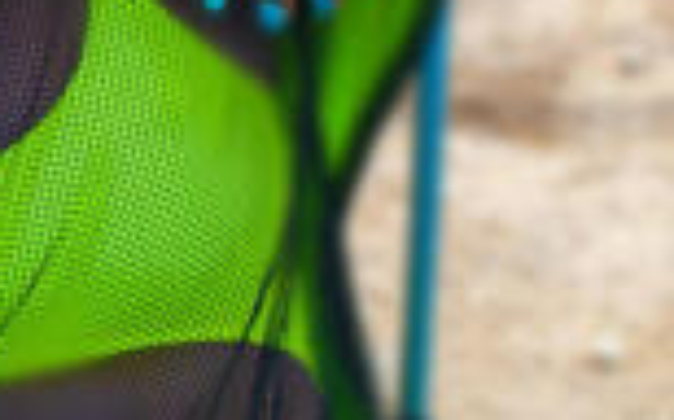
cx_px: -123
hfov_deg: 13.7
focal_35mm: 149
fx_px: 2735
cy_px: -63
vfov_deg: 8.7
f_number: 7.1
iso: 100
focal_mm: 30
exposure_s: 1/200
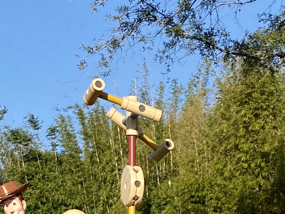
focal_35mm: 111
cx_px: 263
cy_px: 274
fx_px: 914
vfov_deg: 12.9
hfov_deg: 17.4
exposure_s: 1/3731
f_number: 1.8
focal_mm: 4.25
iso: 32
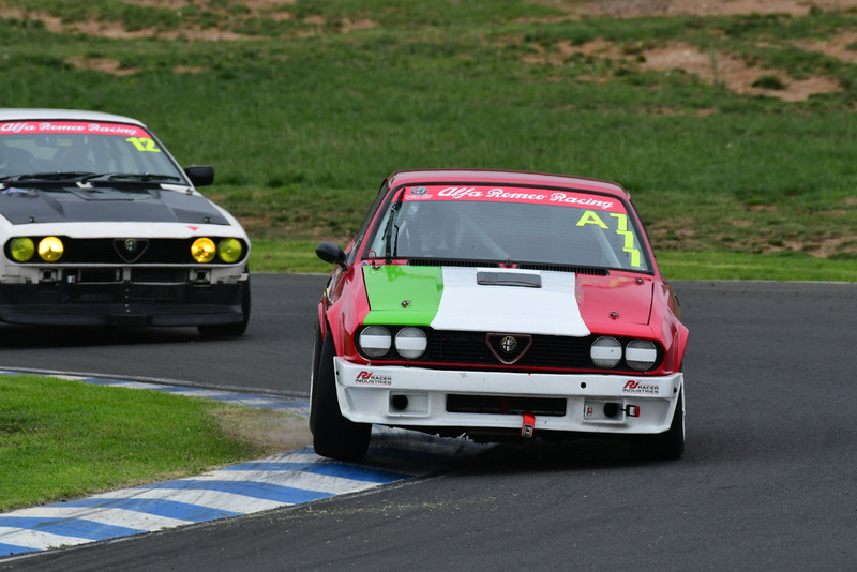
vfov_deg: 2.0
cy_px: 286
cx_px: 428
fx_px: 16431
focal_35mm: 690
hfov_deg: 3.0
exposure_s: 1/640
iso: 1000
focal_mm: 460
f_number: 11
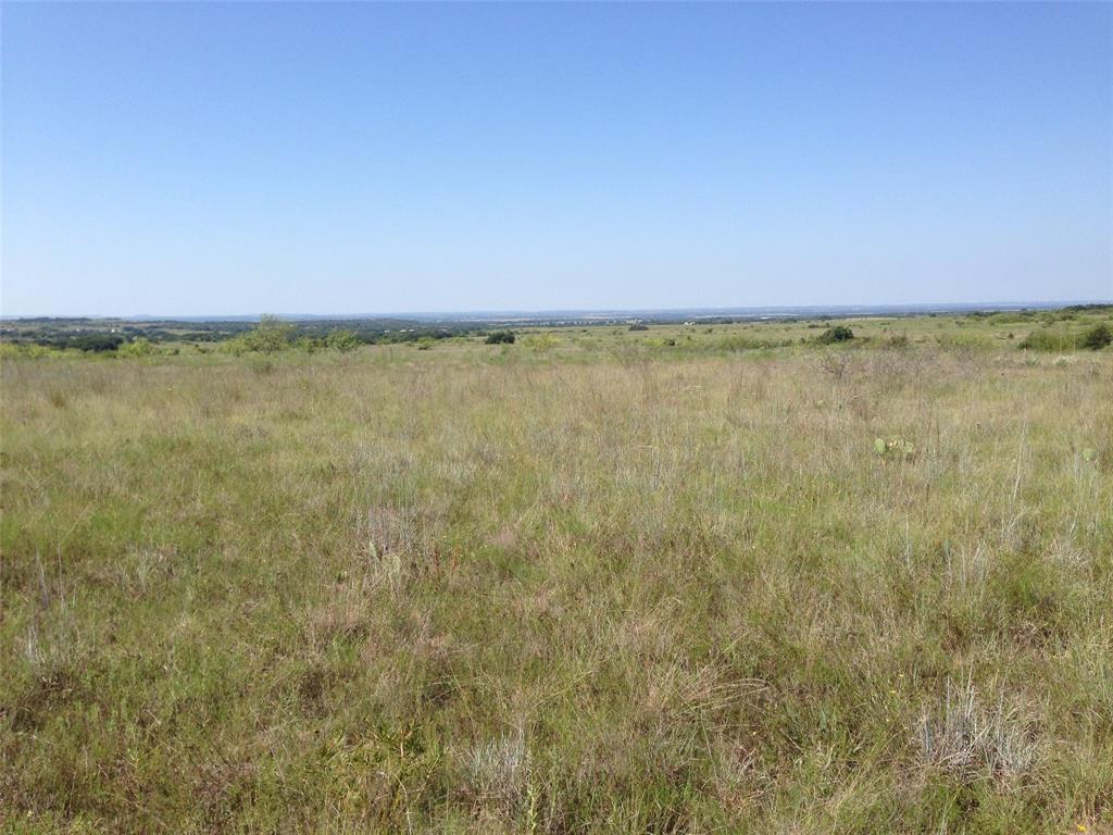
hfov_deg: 55.4
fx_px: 1061
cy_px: 418
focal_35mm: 33
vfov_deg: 42.9
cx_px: 556
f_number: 2.4
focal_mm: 4.12
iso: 50
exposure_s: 1/1506
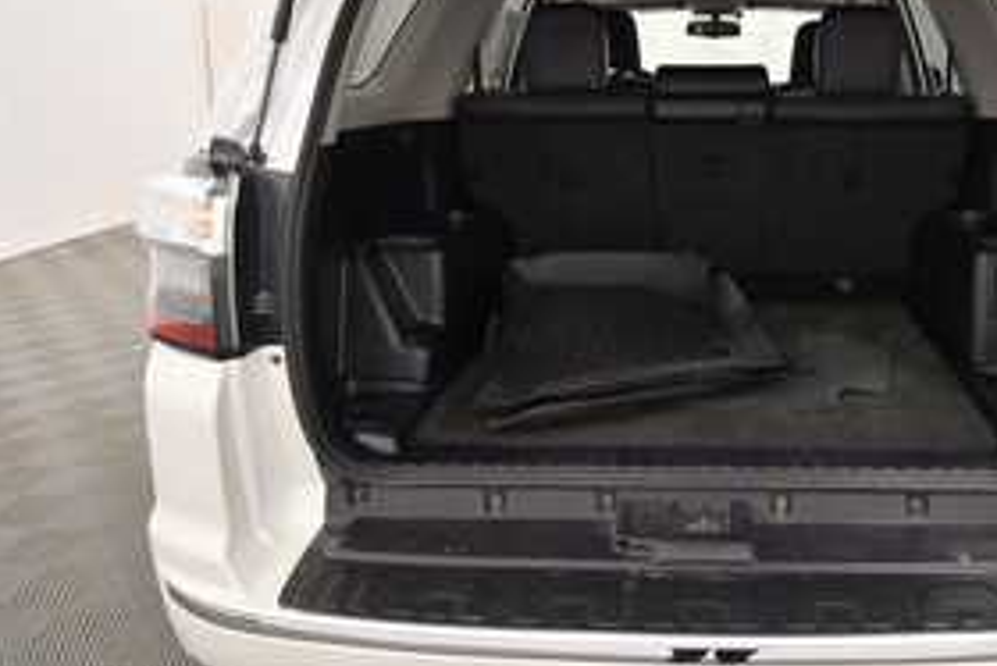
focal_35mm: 30
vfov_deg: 42.8
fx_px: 831
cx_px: 701
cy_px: 201
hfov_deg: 59.7
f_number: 5
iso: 800
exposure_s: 1/125
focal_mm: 14
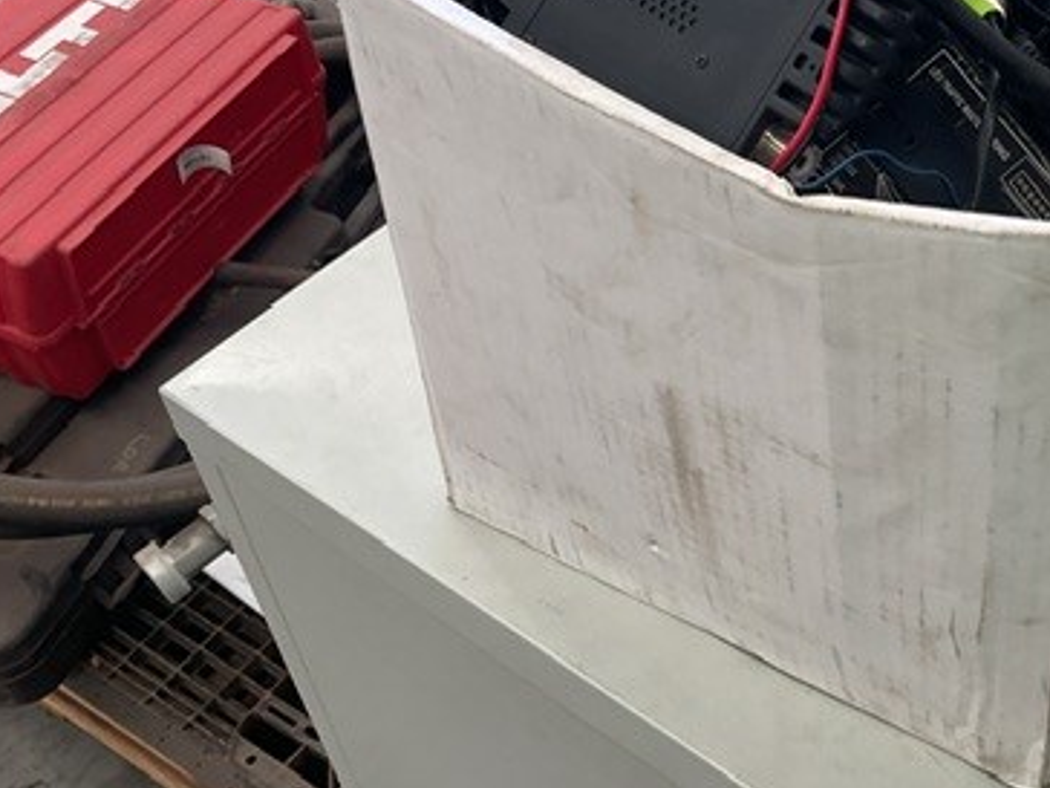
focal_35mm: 51
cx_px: 888
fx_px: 1547
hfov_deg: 35.8
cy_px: 191
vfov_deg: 28.1
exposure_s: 1/120
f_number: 1.8
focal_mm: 3
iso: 50
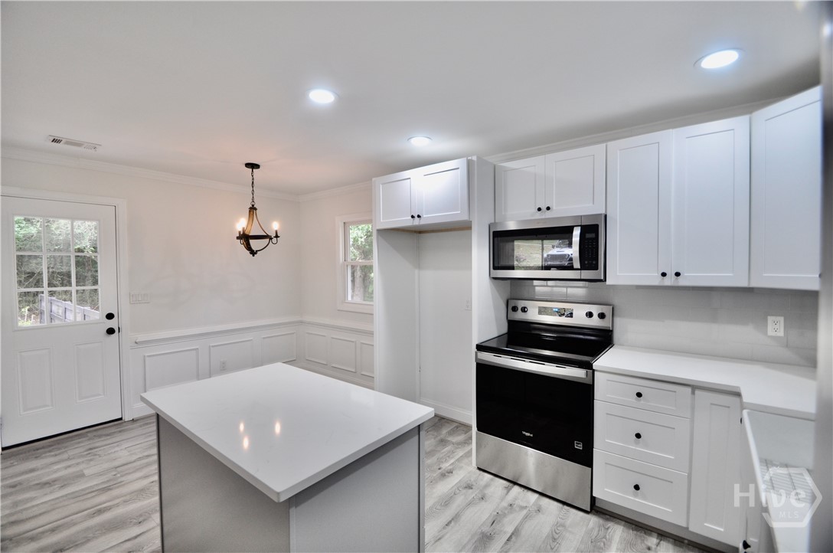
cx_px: 416
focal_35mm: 15
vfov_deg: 77.1
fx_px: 347
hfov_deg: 100.5
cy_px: 276
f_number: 4.5
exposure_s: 1/80
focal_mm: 10
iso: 400
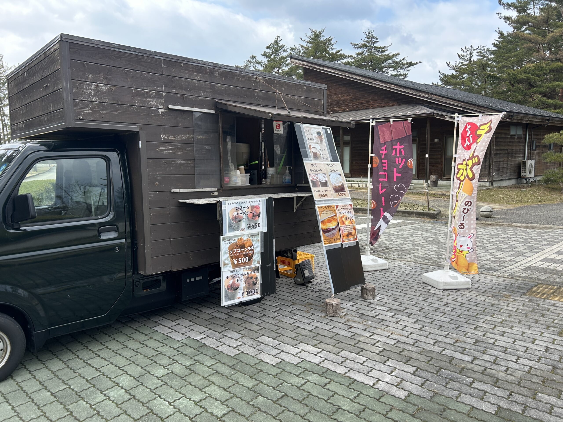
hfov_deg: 67.3
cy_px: 211
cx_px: 282
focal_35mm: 26
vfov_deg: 53.1
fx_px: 423
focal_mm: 5.7
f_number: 1.5
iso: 50
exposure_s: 1/1531
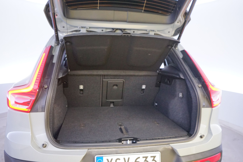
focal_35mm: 28
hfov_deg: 65.5
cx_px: 122
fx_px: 189
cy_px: 81
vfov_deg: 46.4
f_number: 5.6
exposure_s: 1/30
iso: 3200
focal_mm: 28
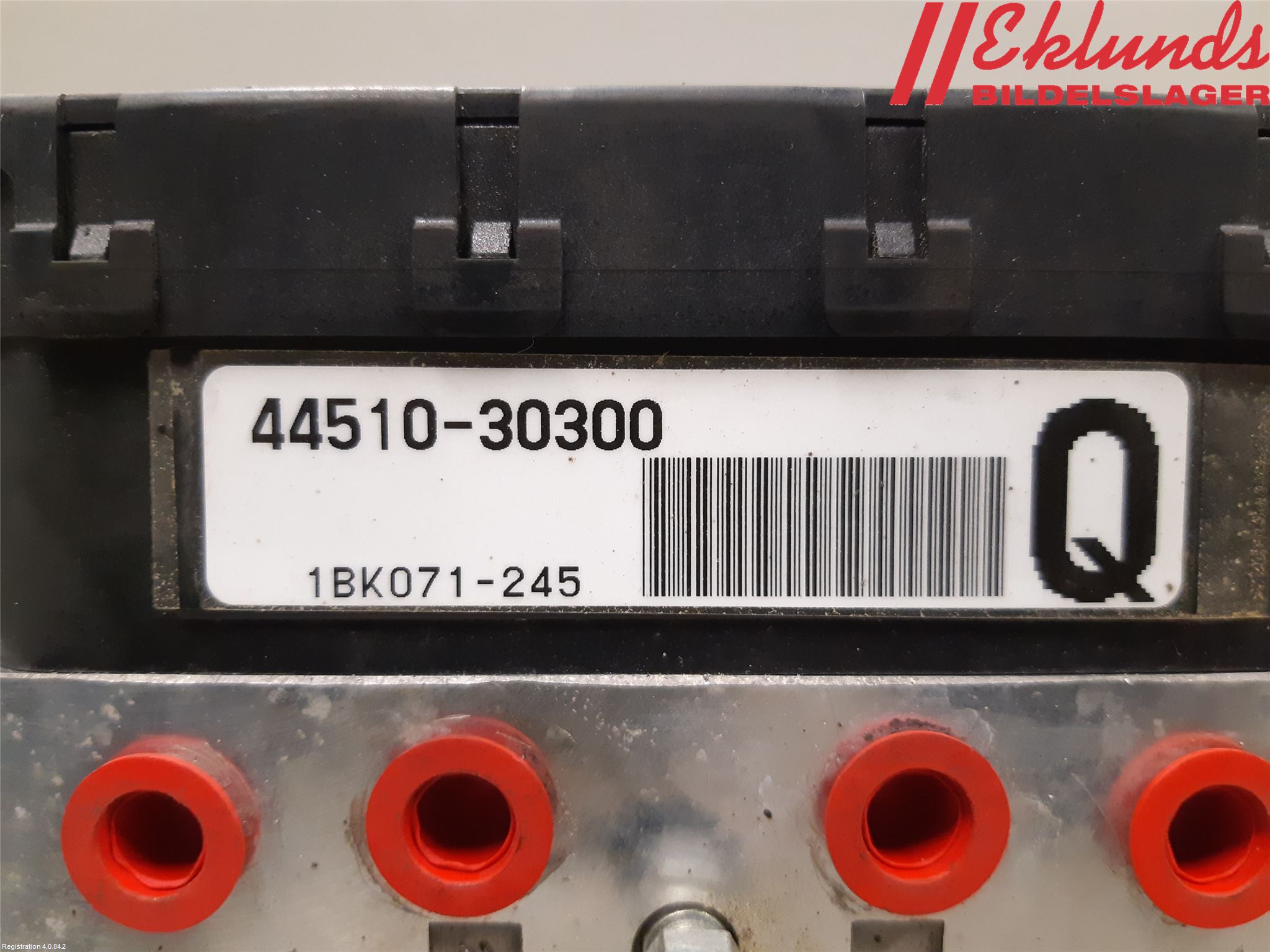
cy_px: 476
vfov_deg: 53.1
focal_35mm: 26
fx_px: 954
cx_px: 635
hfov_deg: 67.3
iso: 320
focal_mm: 3.93
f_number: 1.7
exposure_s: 1/50
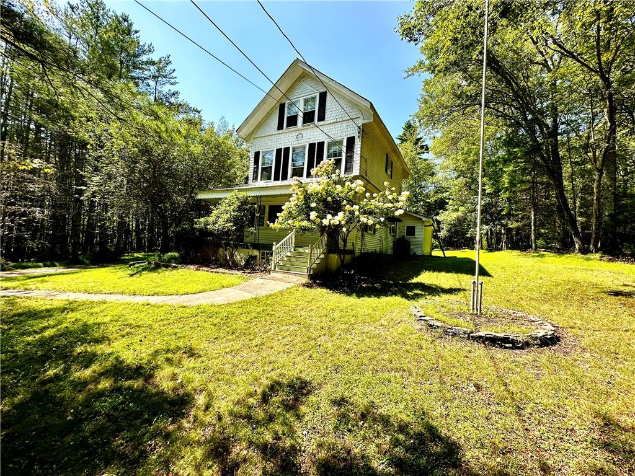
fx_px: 257
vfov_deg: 85.7
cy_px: 238
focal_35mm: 14
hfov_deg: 102.1
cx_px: 318
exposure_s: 1/720
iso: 40
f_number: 2.2
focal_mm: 2.22
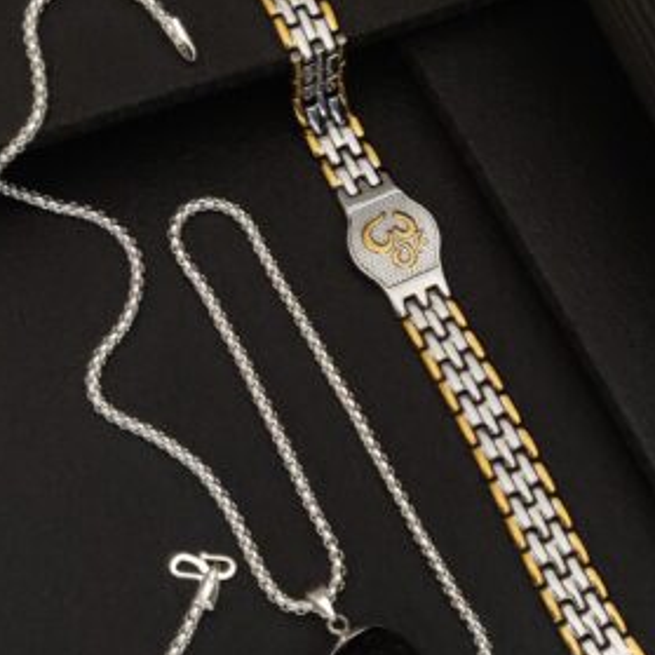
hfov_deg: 44.9
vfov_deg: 44.9
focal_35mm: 37
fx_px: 792
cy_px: 351
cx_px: 362
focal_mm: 4.25
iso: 1250
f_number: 1.7
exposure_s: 1/20
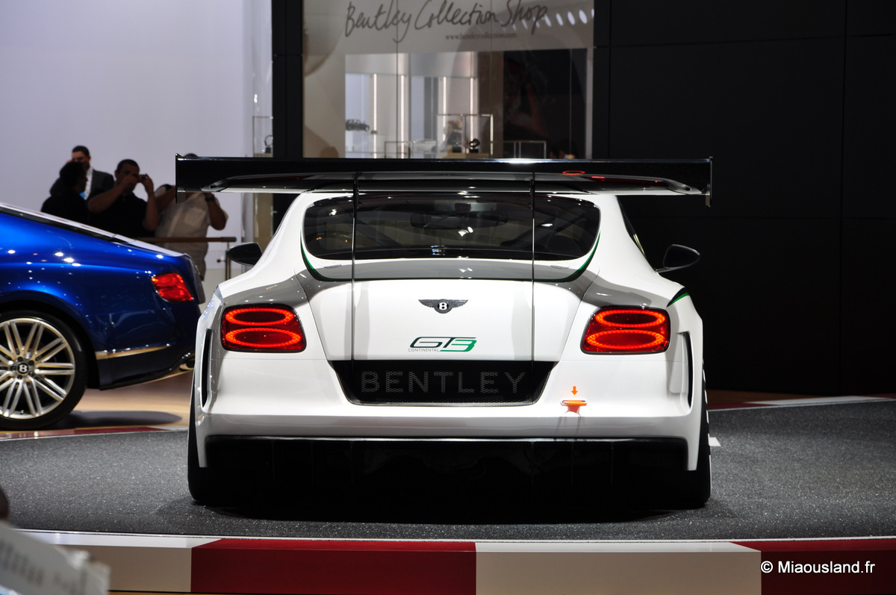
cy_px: 298
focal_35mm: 147
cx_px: 448
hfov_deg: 14.0
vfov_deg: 9.3
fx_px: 3654
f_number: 8
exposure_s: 1/80
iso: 200
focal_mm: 98
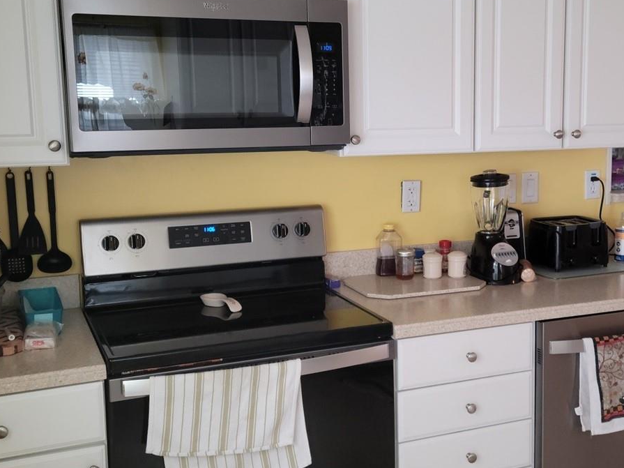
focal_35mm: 50
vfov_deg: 29.1
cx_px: 415
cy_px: 207
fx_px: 901
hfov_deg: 37.8
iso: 250
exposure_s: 1/39
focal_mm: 5.9
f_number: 2
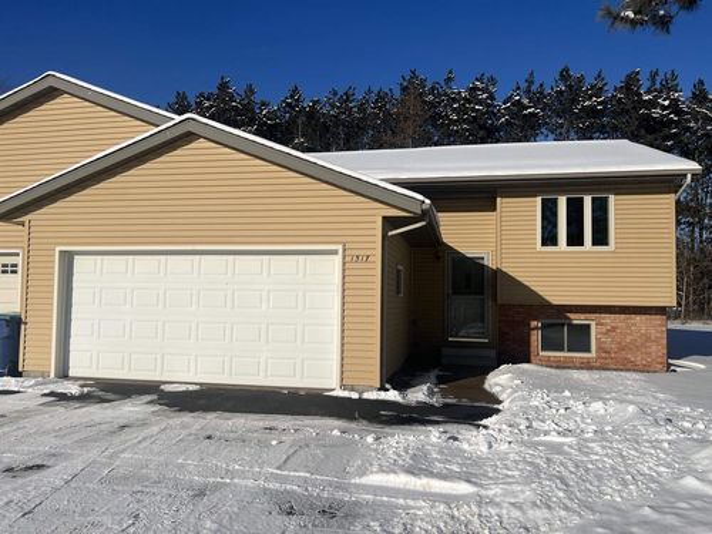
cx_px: 356
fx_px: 535
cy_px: 267
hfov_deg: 67.3
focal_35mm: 26
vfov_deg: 53.1
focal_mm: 5.7
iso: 50
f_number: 1.5
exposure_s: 1/12658
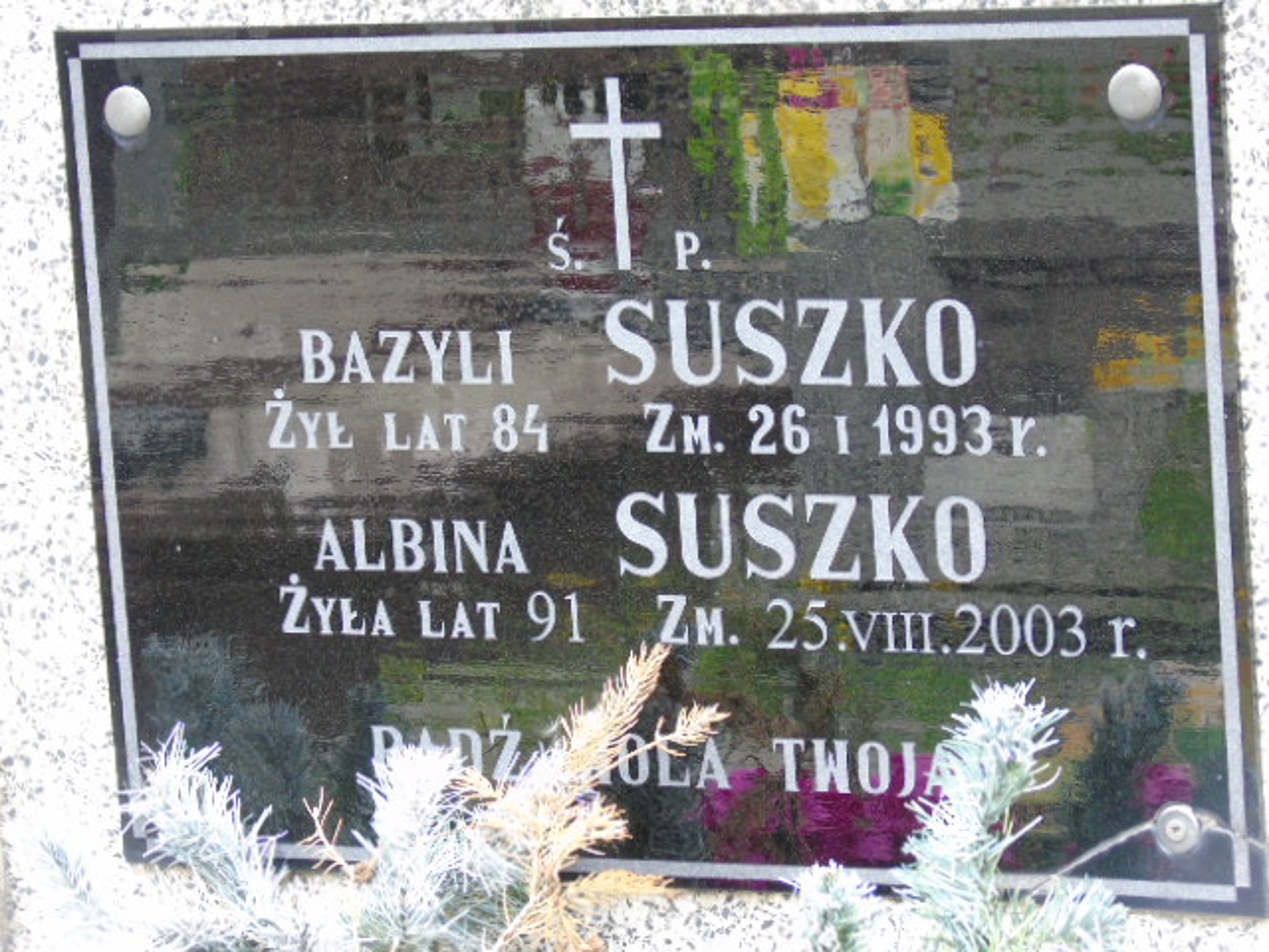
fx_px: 5939
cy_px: 476
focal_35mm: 162
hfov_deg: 12.2
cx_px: 634
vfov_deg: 9.2
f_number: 4.9
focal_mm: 29
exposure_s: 1/80
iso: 400
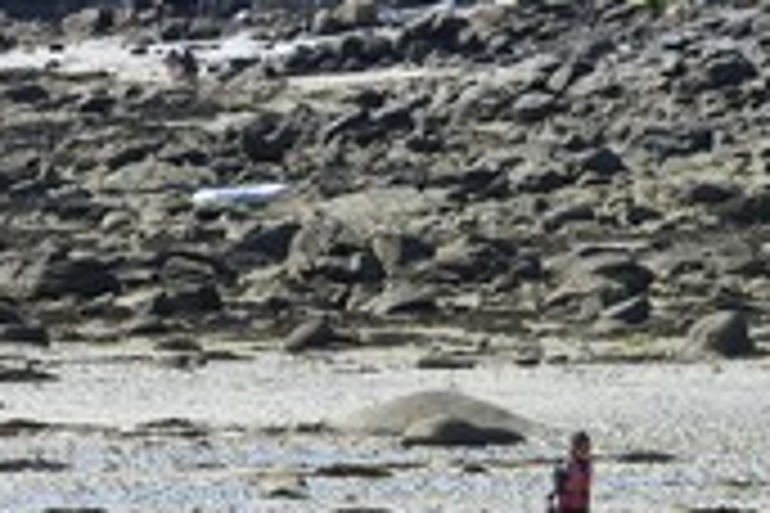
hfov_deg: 4.2
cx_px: 387
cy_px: 135
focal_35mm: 491
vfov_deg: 2.8
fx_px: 10501
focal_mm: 200
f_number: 11
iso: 200
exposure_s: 1/320
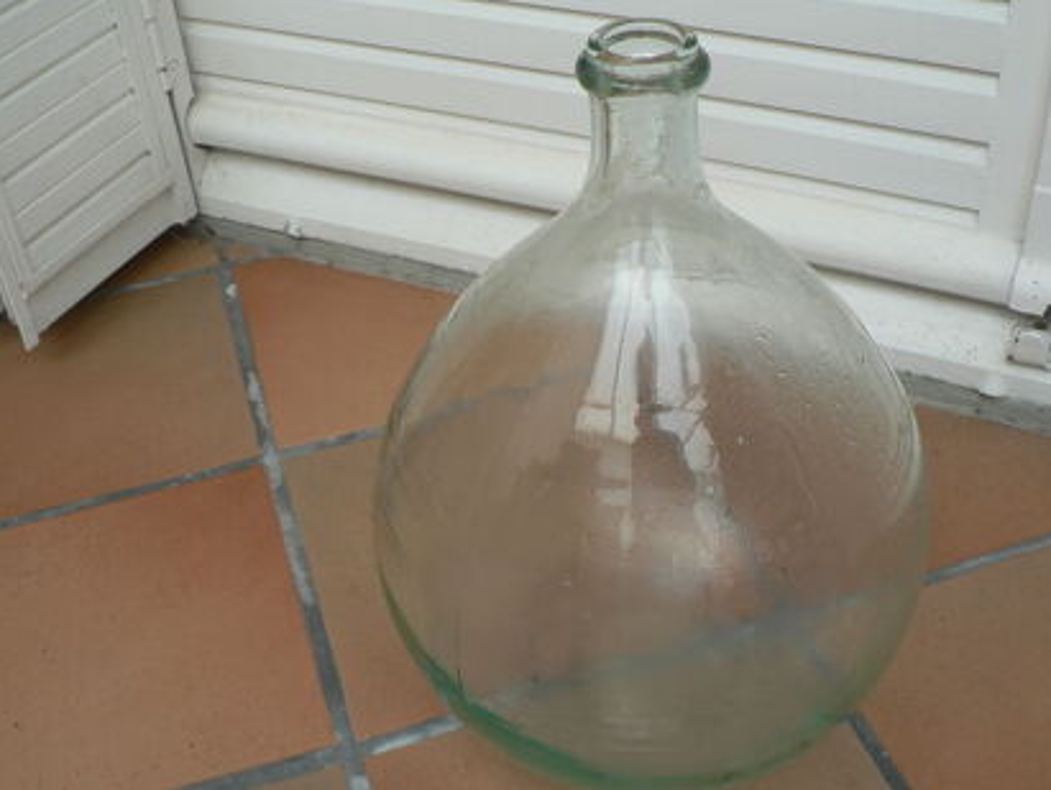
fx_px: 1276
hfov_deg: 44.7
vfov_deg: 34.4
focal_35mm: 42
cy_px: 394
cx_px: 570
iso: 80
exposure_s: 1/30
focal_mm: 6
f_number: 2.8
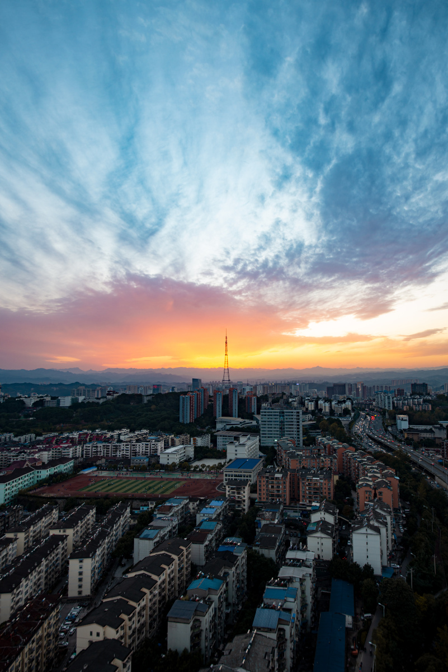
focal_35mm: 20
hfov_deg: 62.0
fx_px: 373
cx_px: 224
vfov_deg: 84.0
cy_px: 336
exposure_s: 1/10
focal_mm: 20
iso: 100
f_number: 8
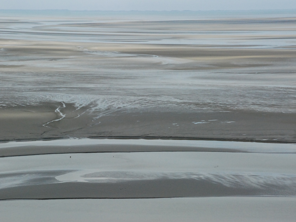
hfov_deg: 15.2
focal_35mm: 130
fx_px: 1112
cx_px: 148
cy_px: 112
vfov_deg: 11.4
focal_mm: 80
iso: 1600
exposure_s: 1/2000
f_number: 11
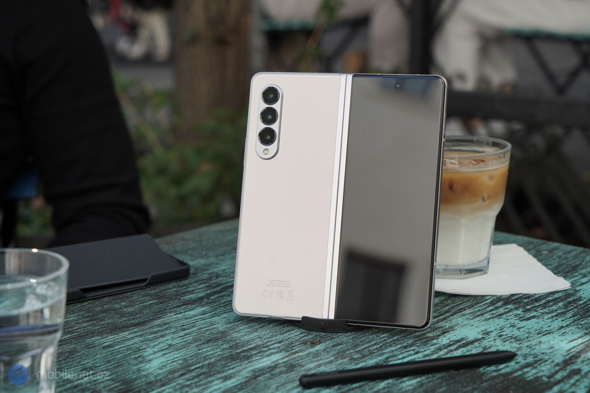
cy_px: 196
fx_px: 1147
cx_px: 295
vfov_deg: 19.5
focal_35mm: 70
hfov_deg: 28.8
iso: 250
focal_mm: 70
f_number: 7.1
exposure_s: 1/200
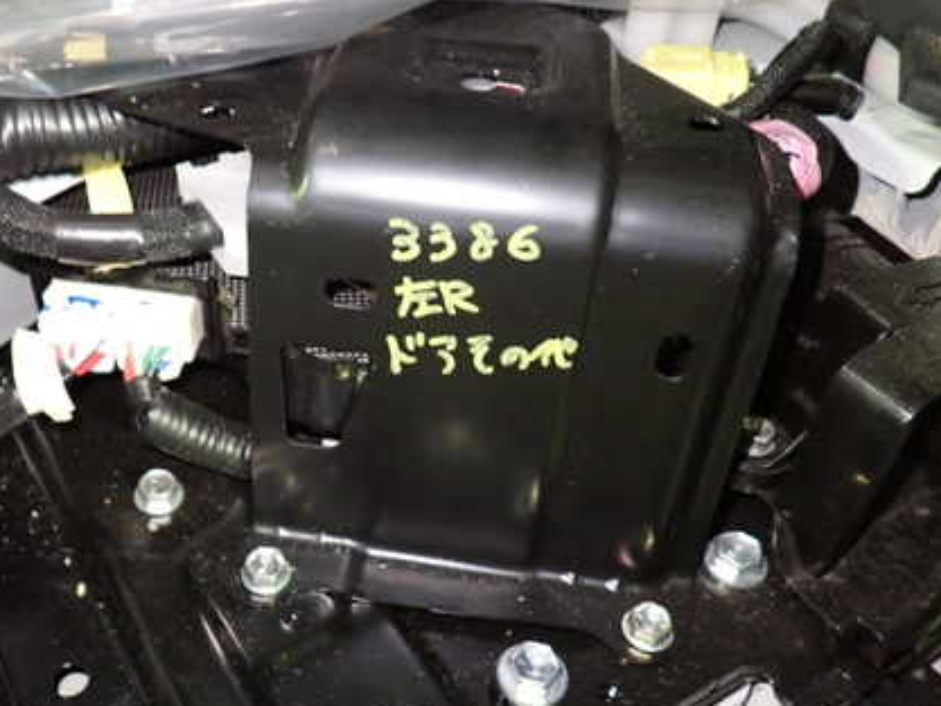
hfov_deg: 51.0
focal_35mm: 36
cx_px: 379
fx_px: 979
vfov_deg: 39.7
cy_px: 361
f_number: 2
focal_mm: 4.5
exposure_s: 1/25
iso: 800
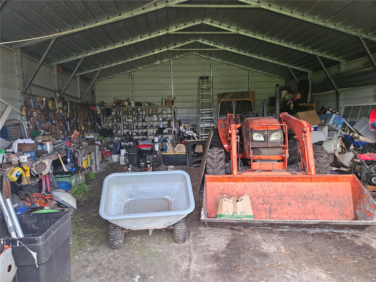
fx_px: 250
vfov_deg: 58.9
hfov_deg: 73.9
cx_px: 188
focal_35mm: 23
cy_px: 141
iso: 1000
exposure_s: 1/120
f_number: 1.8
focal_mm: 5.4
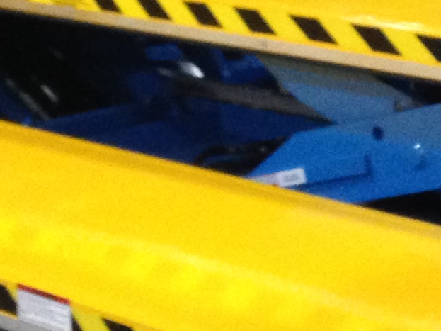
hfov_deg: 11.3
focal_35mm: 173
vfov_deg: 8.5
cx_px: 440
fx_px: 2204
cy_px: -28
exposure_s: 1/20
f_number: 2.4
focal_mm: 4.12
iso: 320
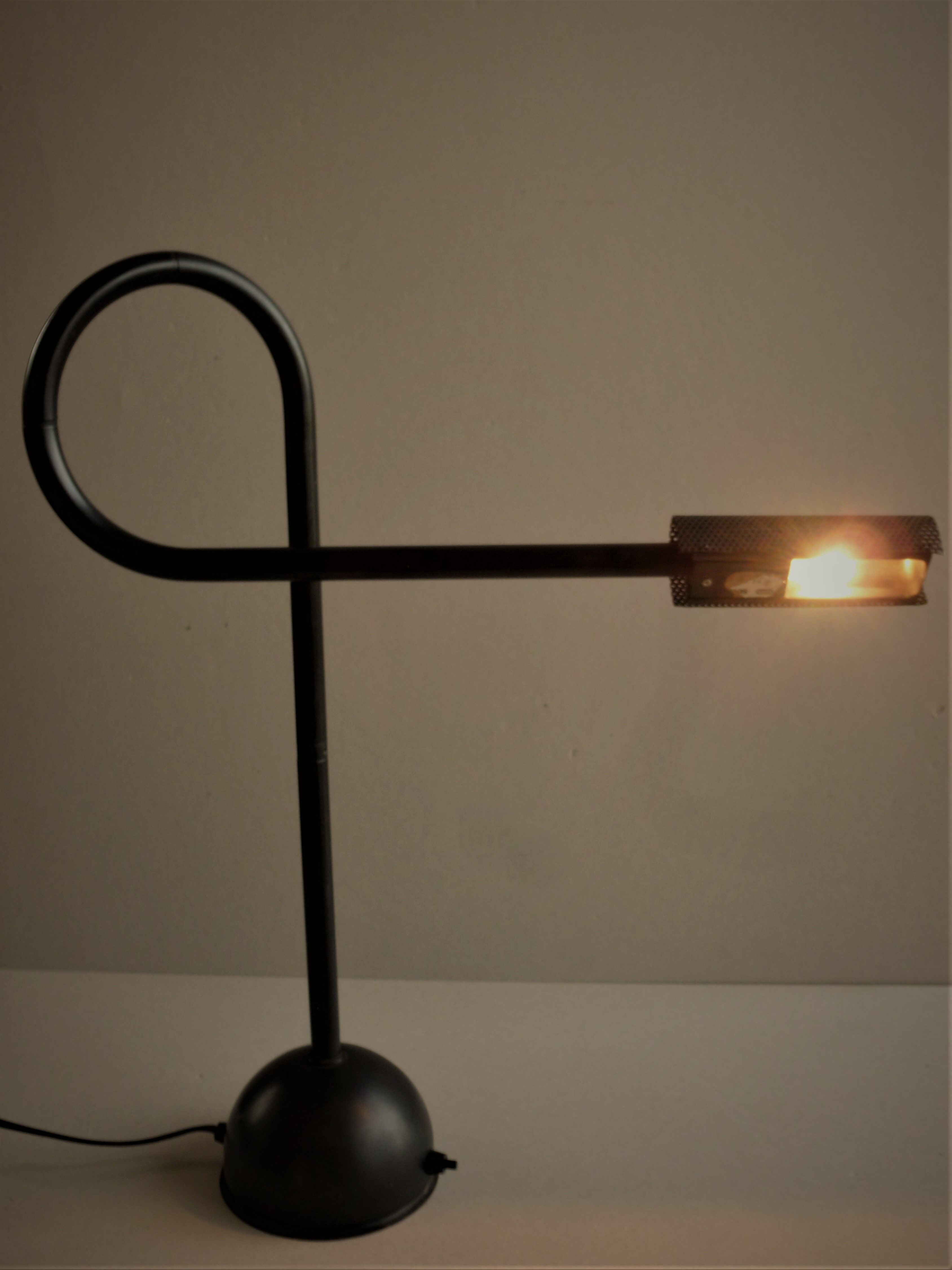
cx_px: 476
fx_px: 1503
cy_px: 635
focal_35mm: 41
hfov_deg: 35.1
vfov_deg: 45.8
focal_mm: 7.4
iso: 100
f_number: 3.8
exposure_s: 1/40
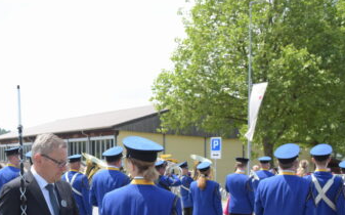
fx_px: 592
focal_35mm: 63
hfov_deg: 31.5
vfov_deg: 20.3
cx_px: 58
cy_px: 184
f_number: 5.6
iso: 2200
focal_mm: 32
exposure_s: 1/5000
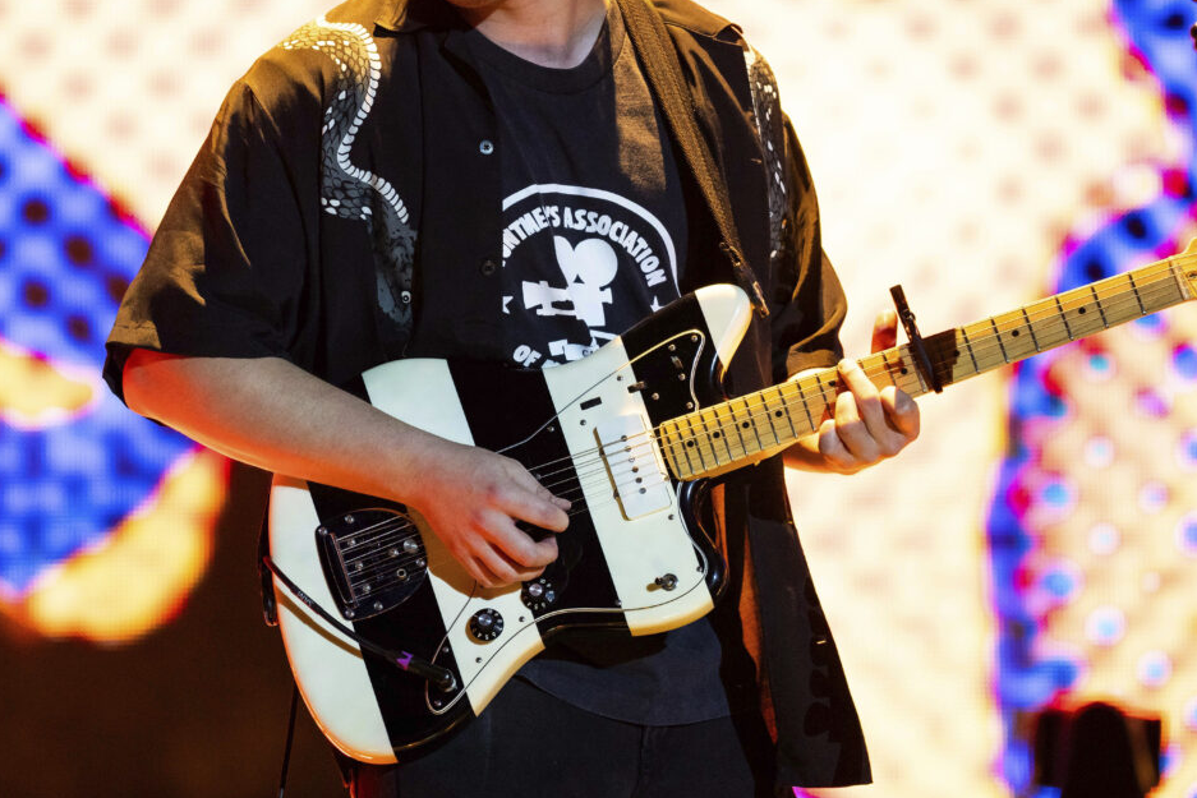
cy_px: 259
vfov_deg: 4.3
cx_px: 649
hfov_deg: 6.4
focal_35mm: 323
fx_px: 10741
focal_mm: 197
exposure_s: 1/690
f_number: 2.8
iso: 2000
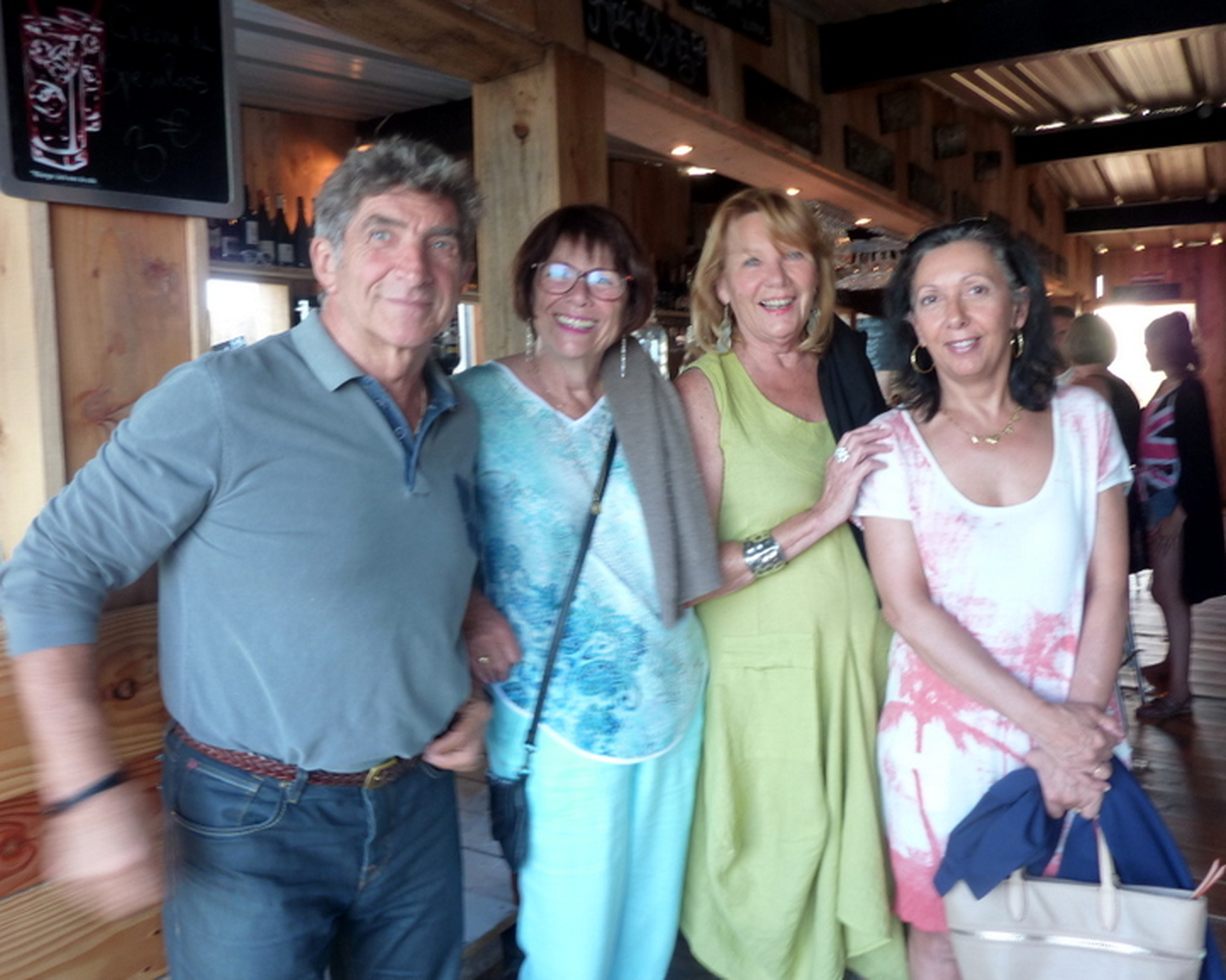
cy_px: 498
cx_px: 573
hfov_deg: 64.0
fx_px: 979
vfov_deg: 53.2
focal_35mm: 27
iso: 125
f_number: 3.3
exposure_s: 1/13
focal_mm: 4.1
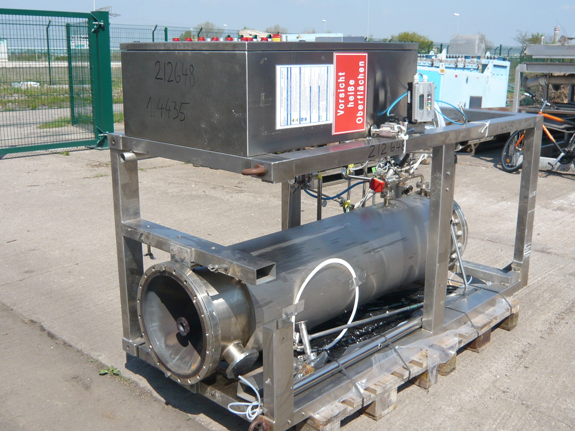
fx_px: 615
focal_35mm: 37
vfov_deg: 38.7
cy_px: 216
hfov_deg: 50.1
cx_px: 288
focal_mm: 4.6
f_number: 8
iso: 100
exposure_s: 1/160
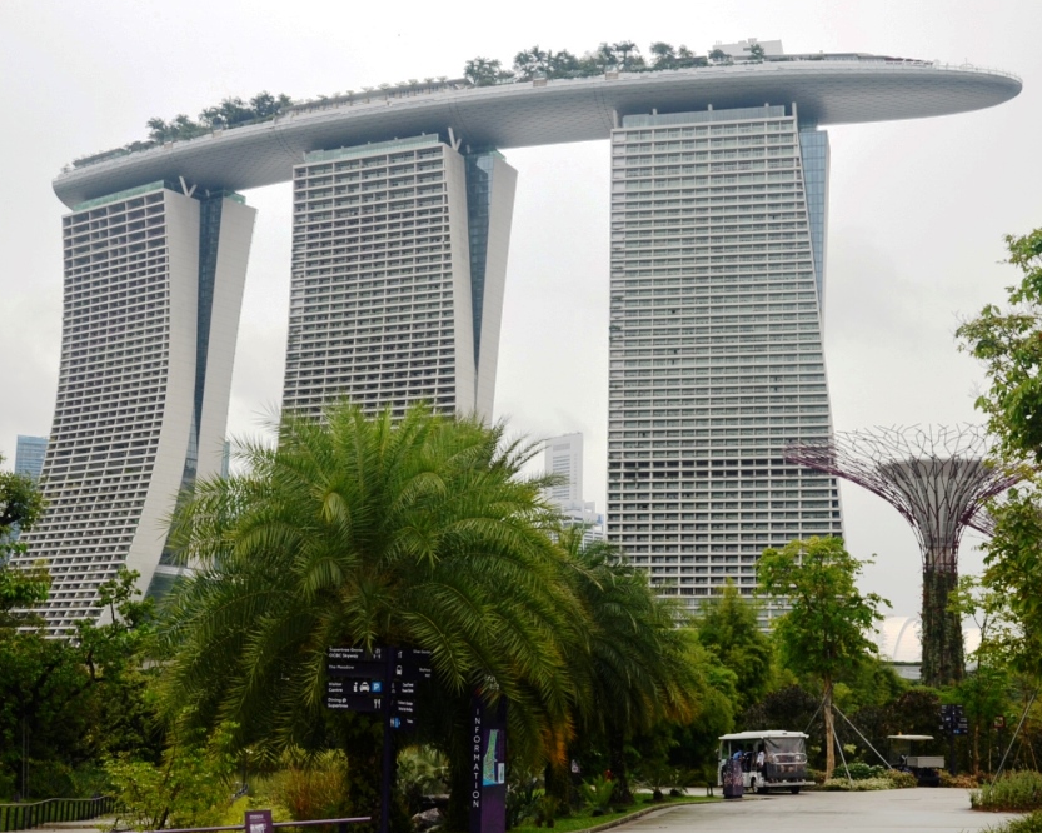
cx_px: 494
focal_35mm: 45
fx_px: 1387
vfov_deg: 33.4
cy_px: 416
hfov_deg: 41.2
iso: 200
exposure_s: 1/200
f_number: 7.1
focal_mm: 26
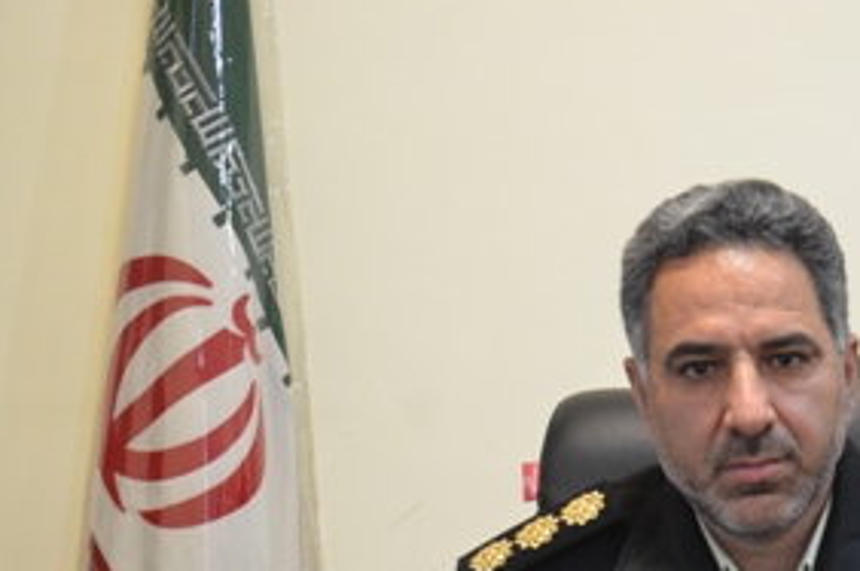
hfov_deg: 15.0
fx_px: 3196
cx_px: 912
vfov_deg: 10.1
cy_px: 545
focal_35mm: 134
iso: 1600
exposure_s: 1/30
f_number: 4.8
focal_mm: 42
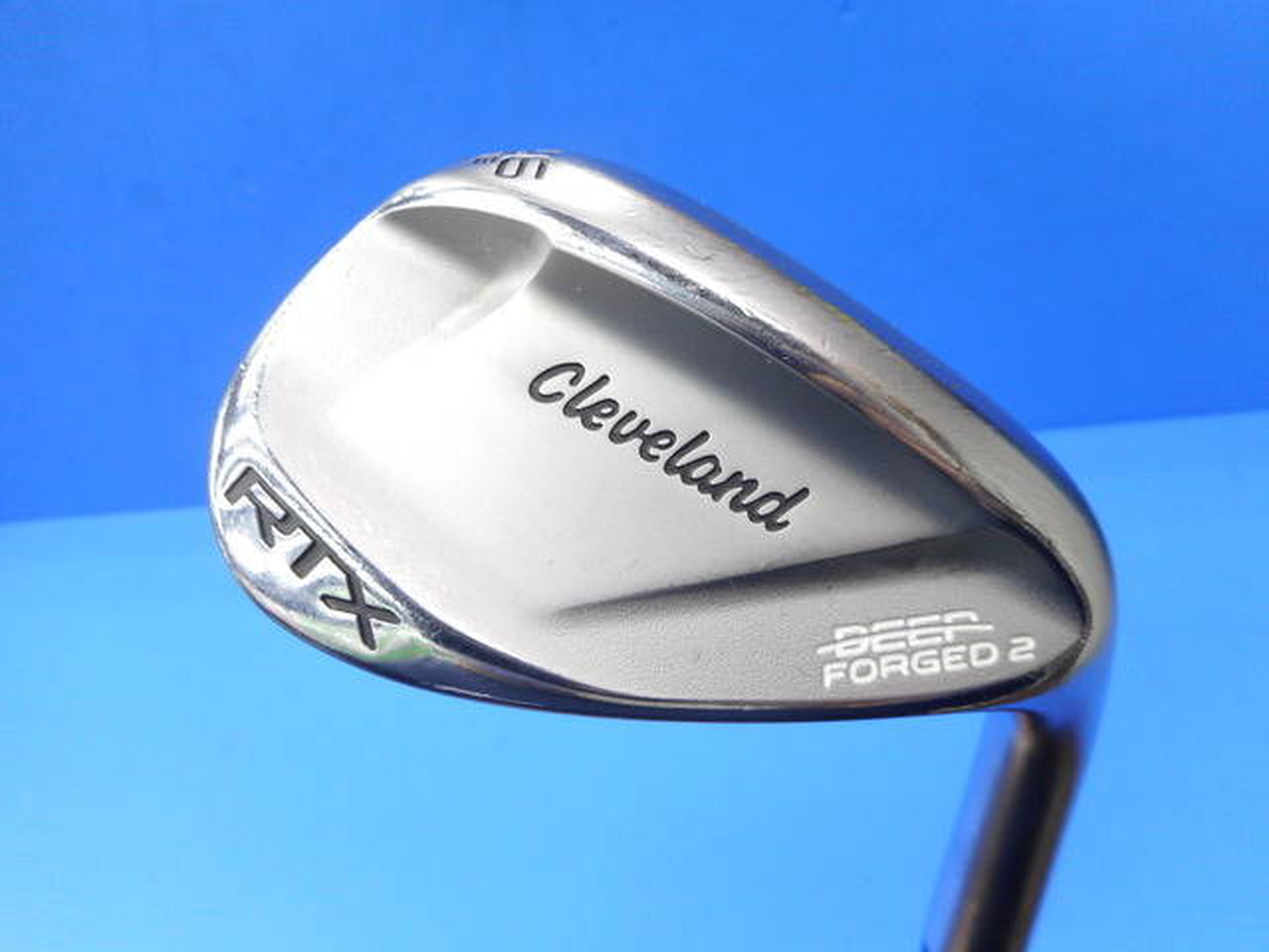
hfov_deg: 69.4
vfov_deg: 54.9
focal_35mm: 25
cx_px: 634
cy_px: 476
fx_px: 916
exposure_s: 1/30
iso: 125
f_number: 3.7
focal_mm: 4.5
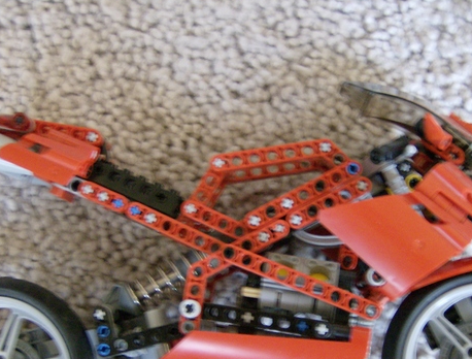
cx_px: 240
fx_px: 753
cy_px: 259
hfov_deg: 34.8
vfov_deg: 26.5
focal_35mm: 55
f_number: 2.8
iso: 200
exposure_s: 1/6.7
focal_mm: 6
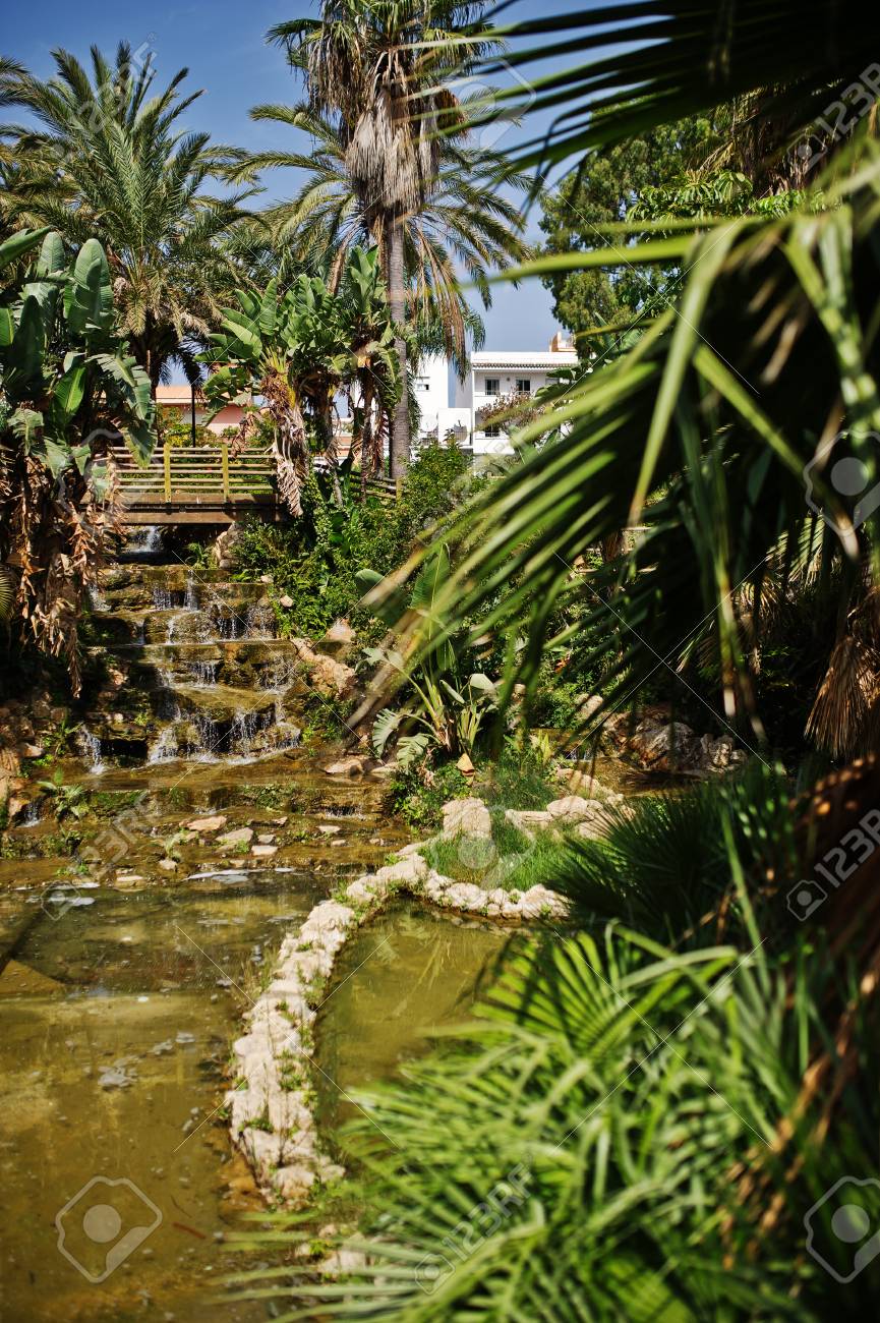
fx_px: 1285
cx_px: 440
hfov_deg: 37.8
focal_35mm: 35
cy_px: 662
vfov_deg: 54.5
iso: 200
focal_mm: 35
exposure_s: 1/4000
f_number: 2
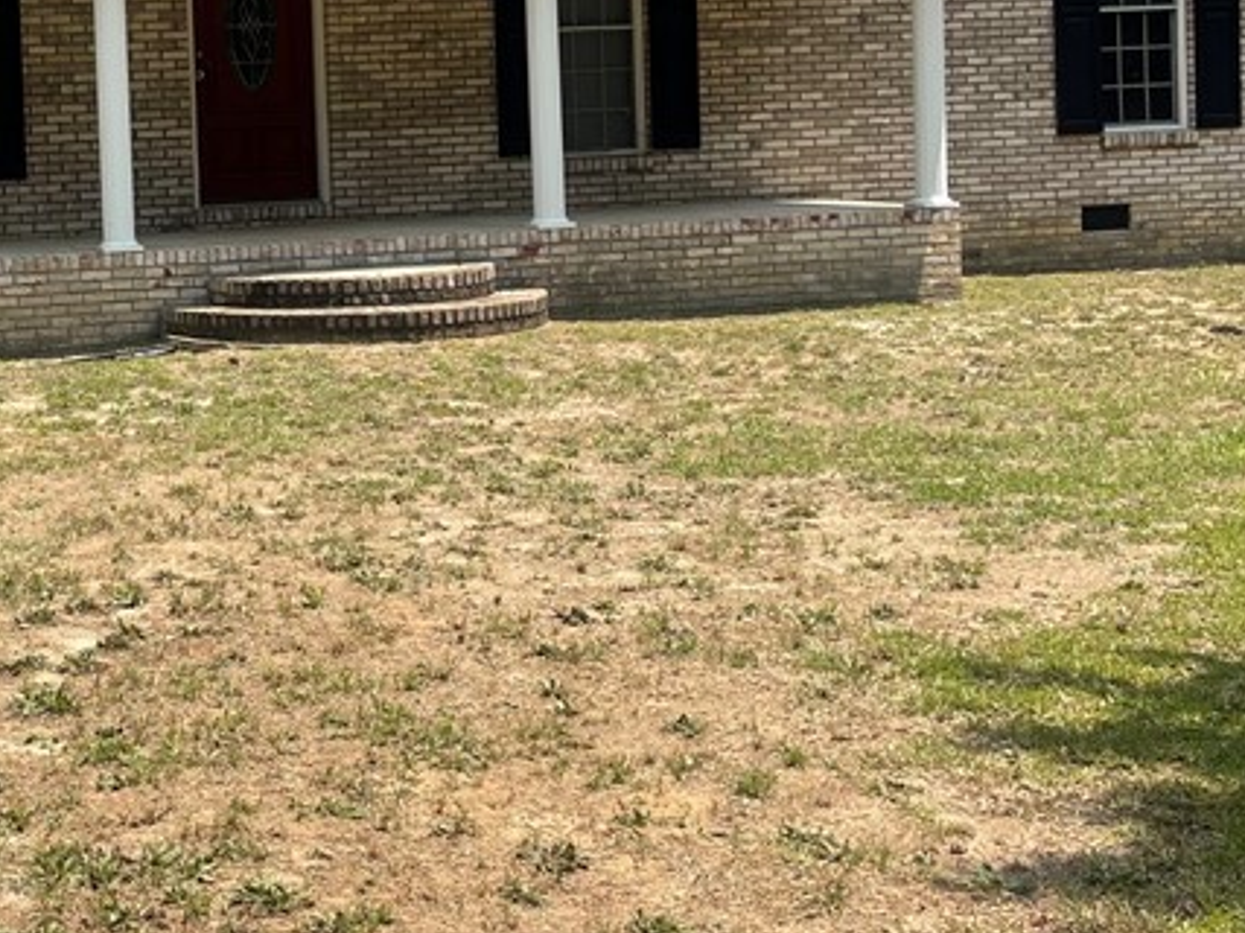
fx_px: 2157
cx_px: 90
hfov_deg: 30.6
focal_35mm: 60
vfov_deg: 24.1
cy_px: 201
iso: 32
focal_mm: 5.1
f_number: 1.6
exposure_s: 1/2488
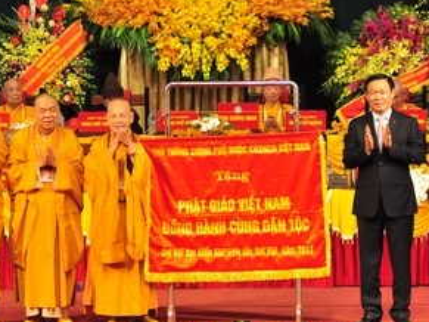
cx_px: 189
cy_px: 72
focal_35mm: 238
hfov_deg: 8.3
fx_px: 2948
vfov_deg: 6.2
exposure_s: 1/160
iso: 500
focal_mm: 80
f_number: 2.8
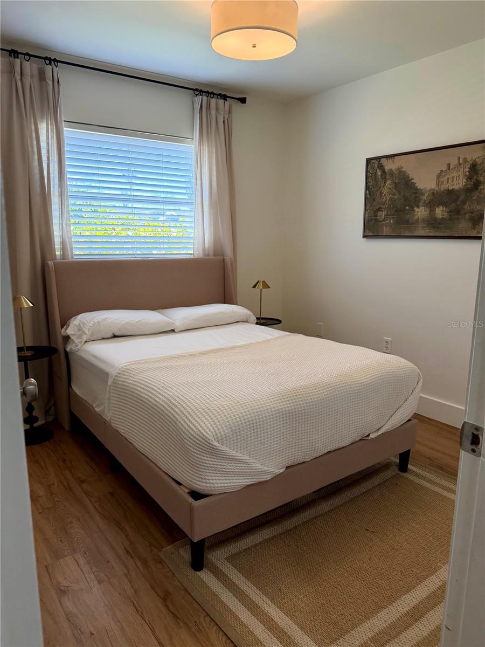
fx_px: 448
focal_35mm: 24
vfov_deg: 71.6
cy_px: 324
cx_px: 242
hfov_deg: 56.8
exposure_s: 1/232
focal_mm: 6.76
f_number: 1.78
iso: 200
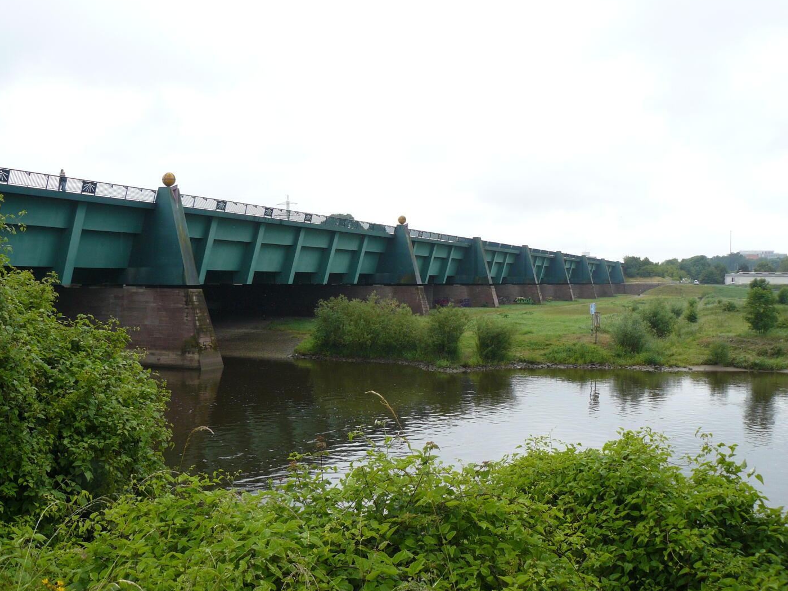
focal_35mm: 37
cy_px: 295
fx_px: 842
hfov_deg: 50.1
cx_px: 393
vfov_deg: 38.7
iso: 100
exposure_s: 1/125
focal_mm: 6
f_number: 4
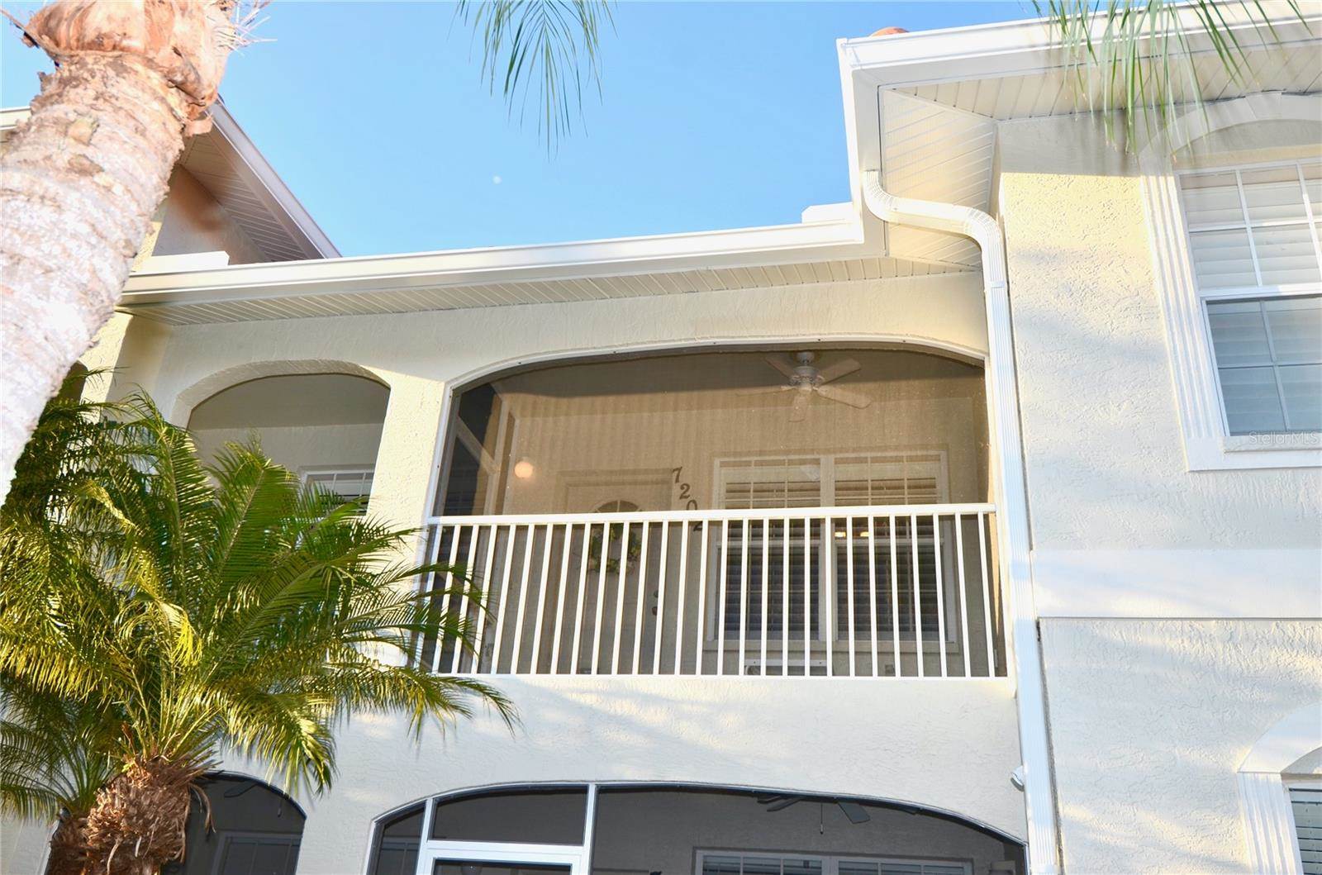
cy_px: 438
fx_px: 1209
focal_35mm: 33
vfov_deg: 39.8
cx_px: 661
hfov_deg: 57.3
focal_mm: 22
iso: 100
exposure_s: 1/200
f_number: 7.1
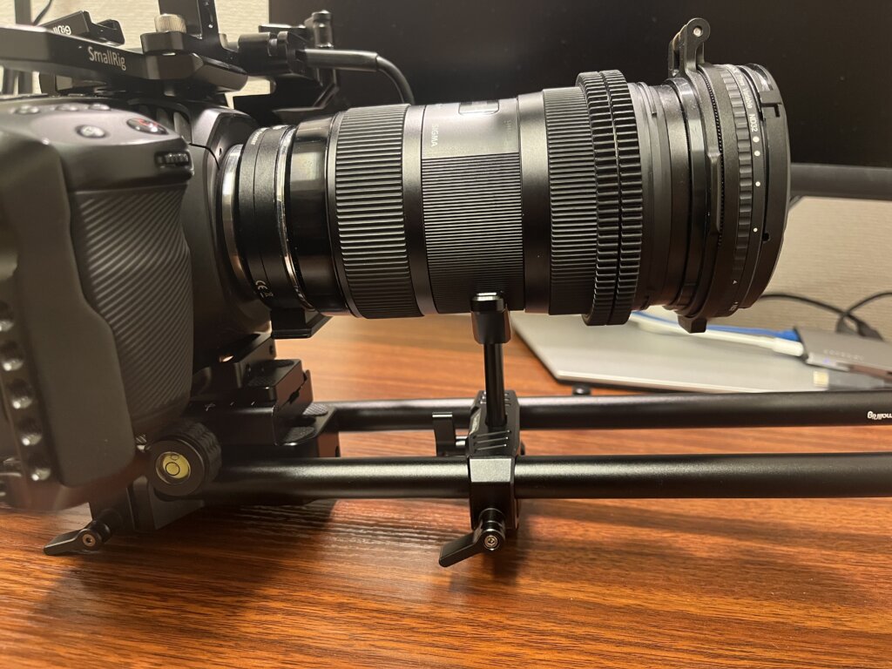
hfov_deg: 67.3
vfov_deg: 53.1
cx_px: 446
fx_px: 670
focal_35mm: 26
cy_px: 334
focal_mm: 5.1
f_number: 1.6
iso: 500
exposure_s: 1/40
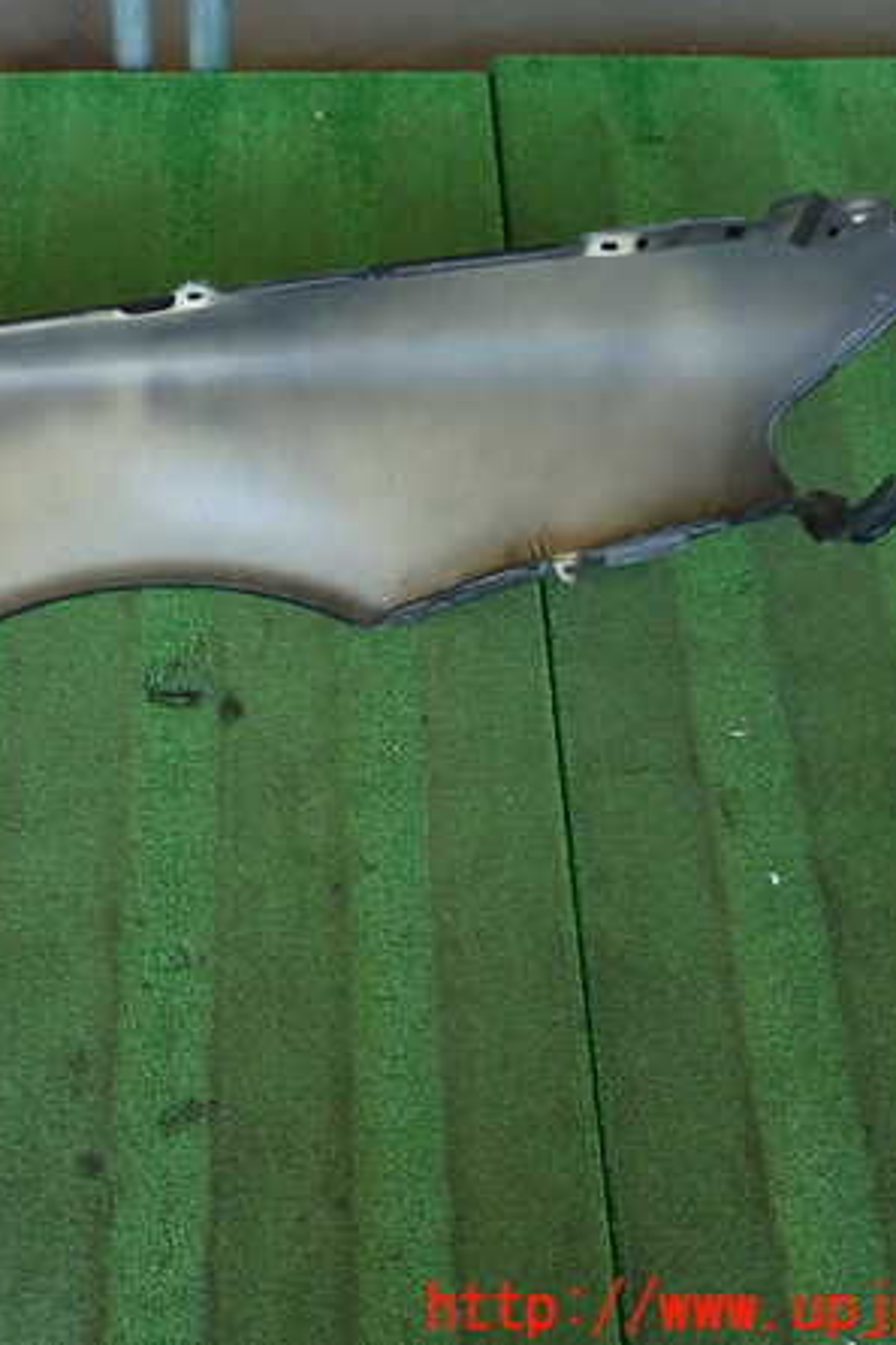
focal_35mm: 35
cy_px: 669
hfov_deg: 36.7
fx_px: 1308
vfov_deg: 54.5
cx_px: 202
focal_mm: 4.5
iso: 200
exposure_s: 1/60
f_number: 2
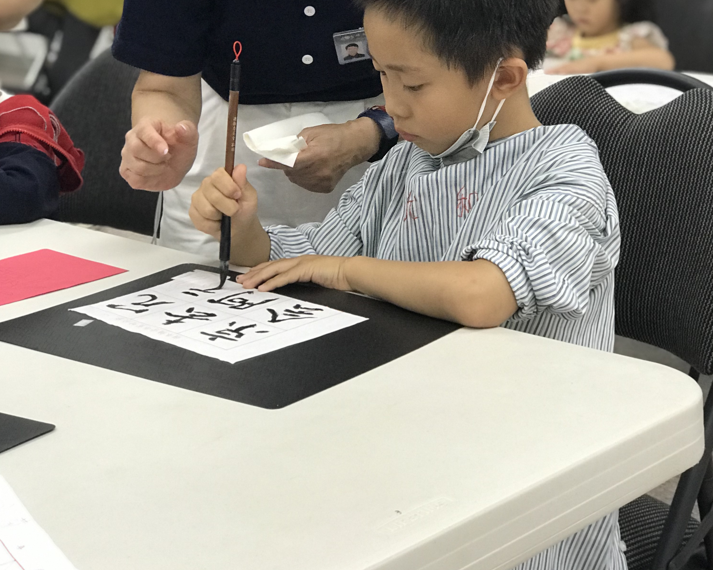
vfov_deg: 20.2
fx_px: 1583
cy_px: 100
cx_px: 358
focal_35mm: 75
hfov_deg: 25.4
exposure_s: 1/60
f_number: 2.8
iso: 125
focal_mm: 6.6
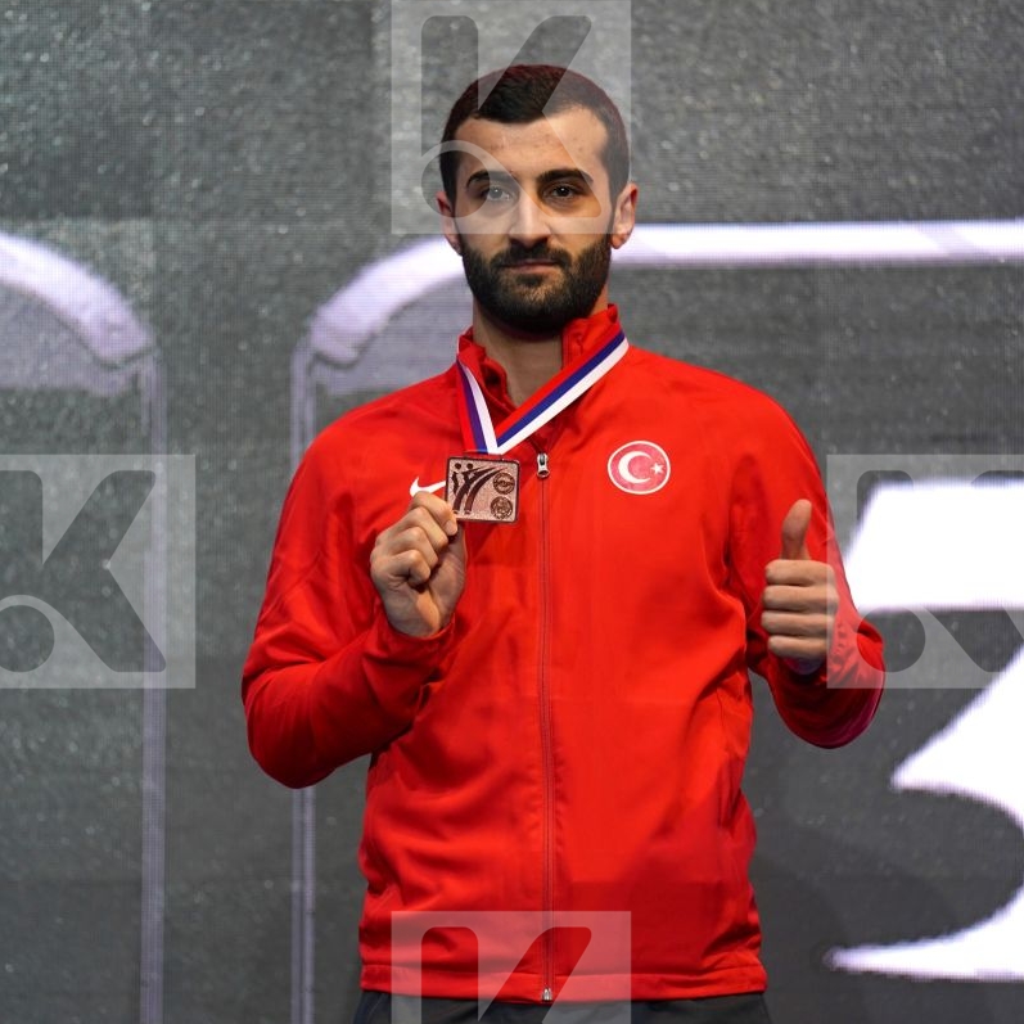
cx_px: 511
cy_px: 572
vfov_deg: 6.8
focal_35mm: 256
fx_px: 8568
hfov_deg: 6.8
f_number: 2.8
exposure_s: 1/250
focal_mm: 200
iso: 640
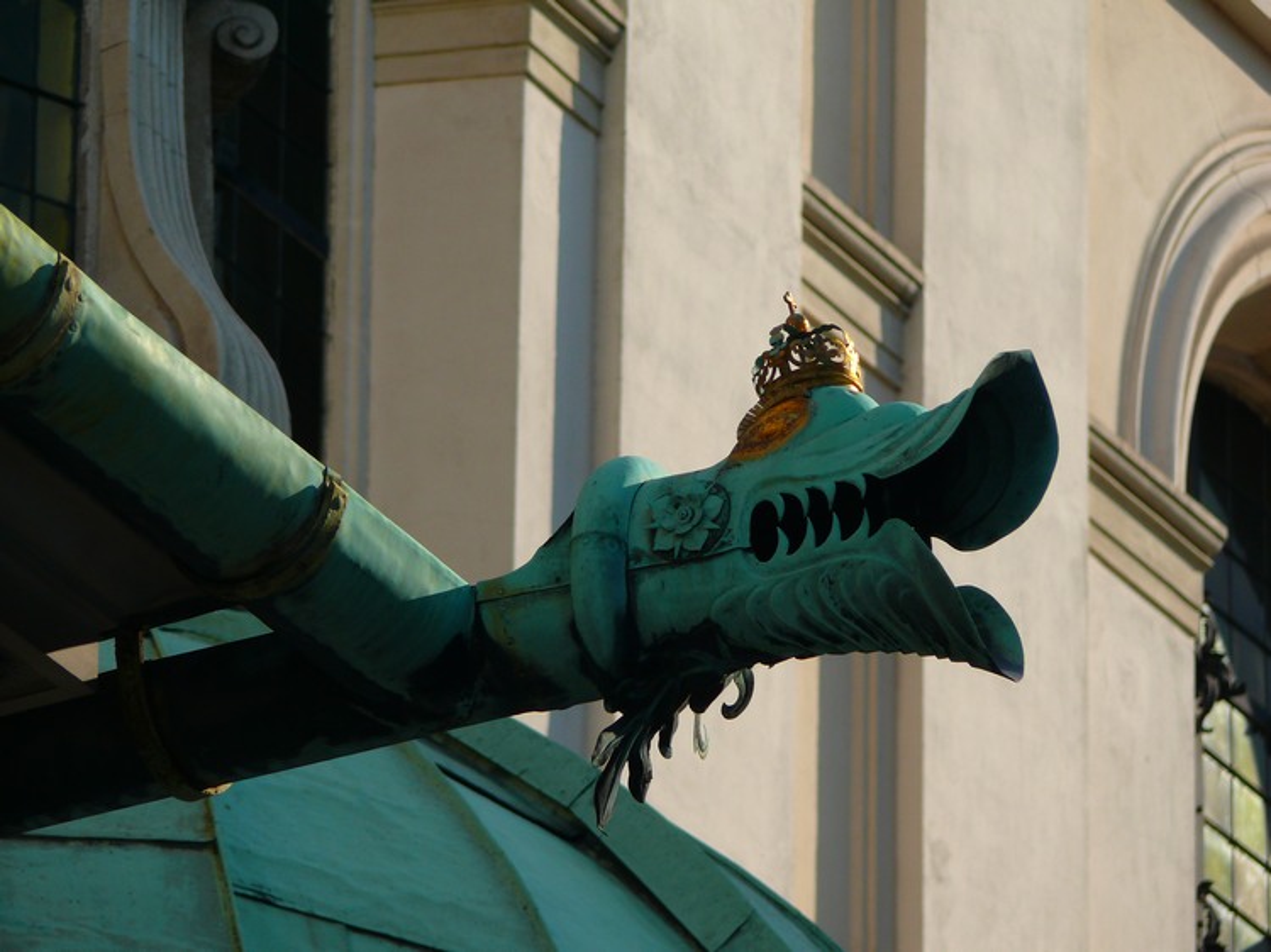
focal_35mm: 387
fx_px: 14205
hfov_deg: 5.1
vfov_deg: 3.8
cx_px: 636
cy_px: 476
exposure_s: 1/250
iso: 100
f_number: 4.5
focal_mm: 81.8
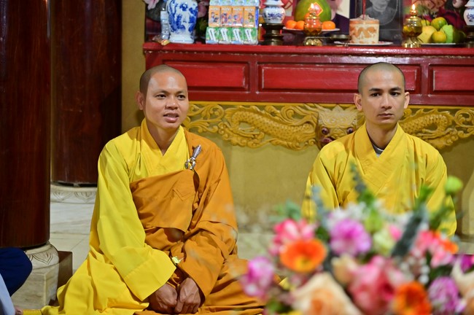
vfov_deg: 13.0
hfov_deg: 19.5
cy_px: 158
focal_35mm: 105
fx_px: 1381
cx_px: 237
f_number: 4
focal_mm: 105
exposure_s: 1/80
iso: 3200
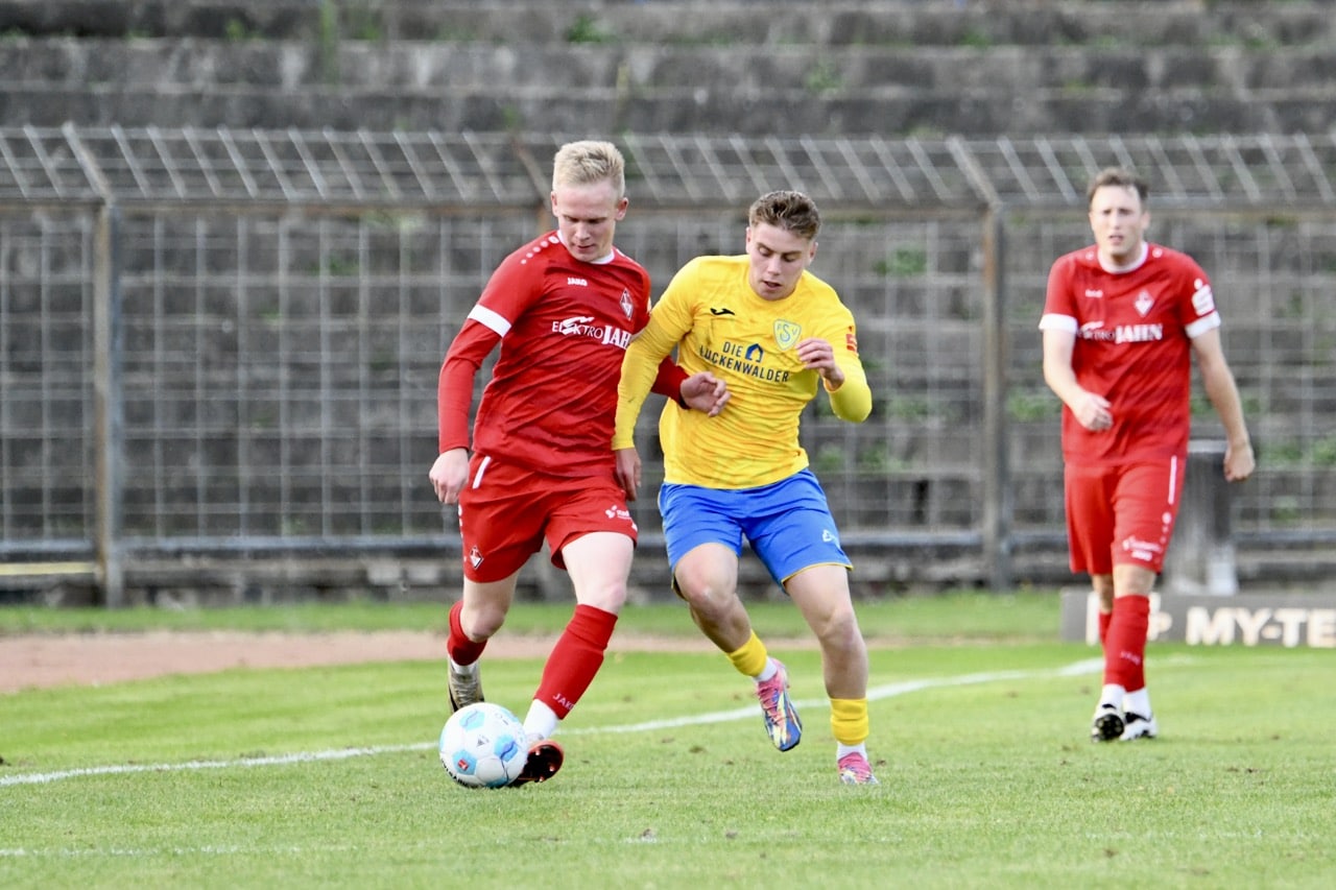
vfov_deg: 3.8
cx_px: 668
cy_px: 445
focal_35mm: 360
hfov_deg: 5.7
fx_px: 13357
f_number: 5.6
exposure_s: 1/1600
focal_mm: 360
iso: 8000
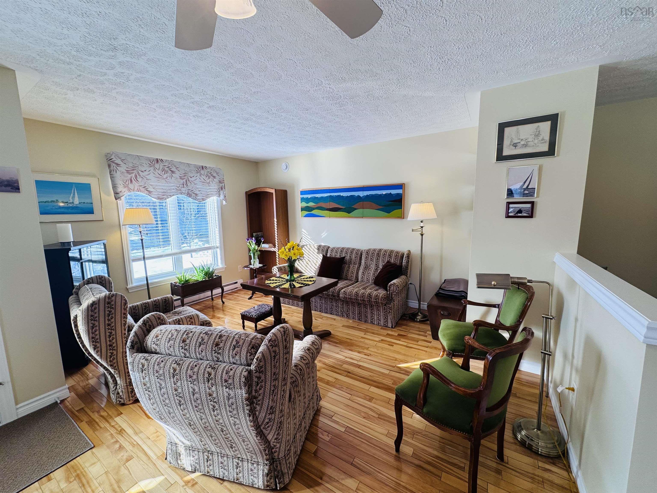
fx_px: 266
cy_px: 246
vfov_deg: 85.7
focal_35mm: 14
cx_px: 328
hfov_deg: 102.1
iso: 50
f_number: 2.2
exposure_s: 1/120
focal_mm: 2.22
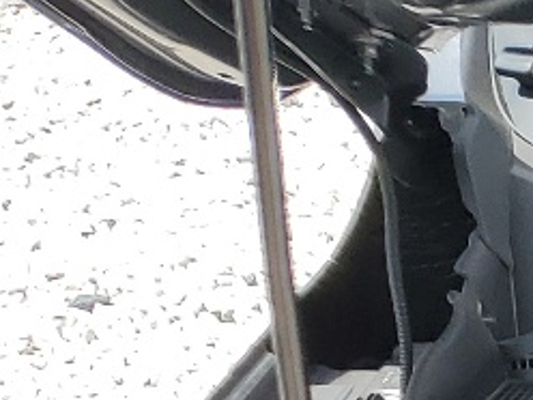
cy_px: 1241
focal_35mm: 168
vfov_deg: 7.6
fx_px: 2587
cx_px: 1702
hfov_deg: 9.0
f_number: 1.5
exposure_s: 1/1250
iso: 50
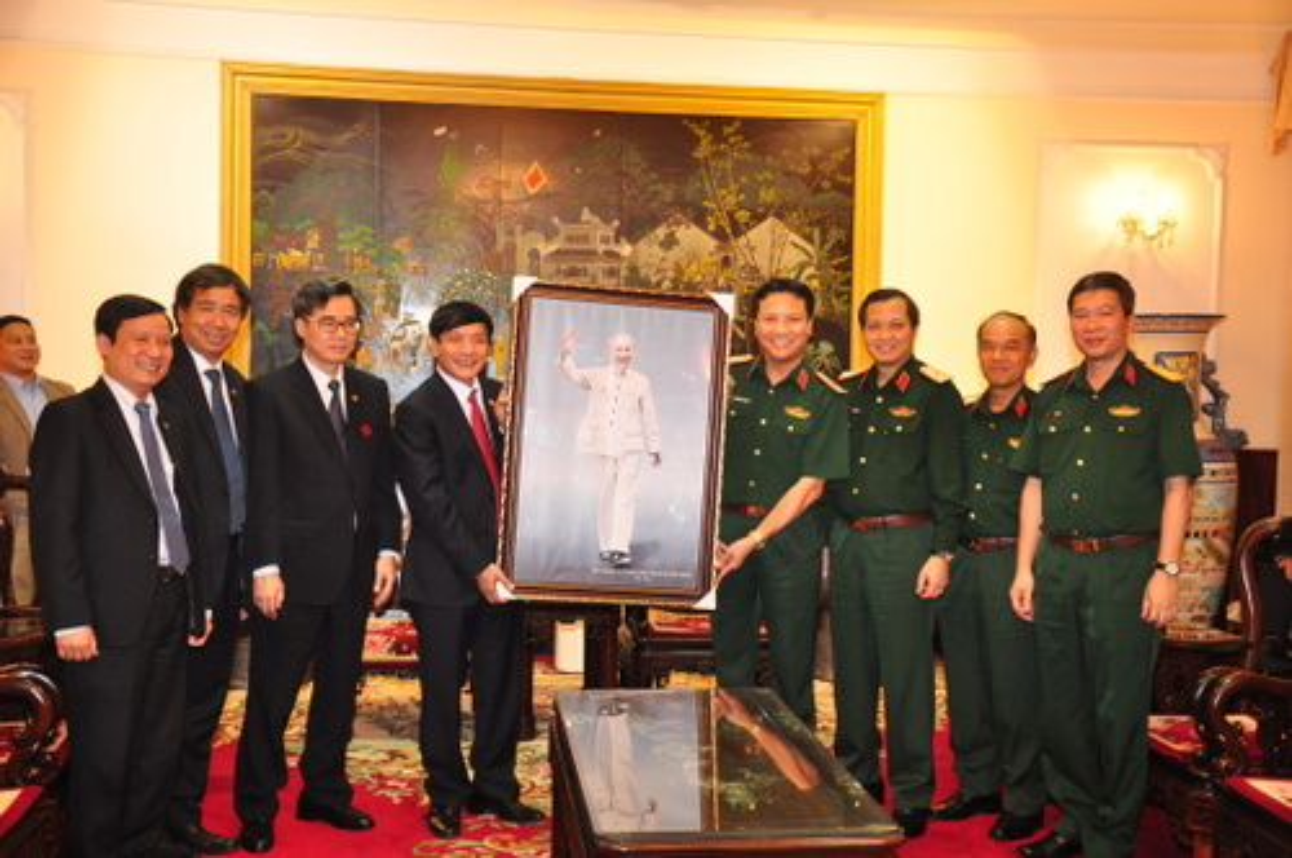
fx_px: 1613
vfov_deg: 29.8
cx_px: 646
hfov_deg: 43.7
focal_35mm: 45
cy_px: 429
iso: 800
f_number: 5
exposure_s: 1/50
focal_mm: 30
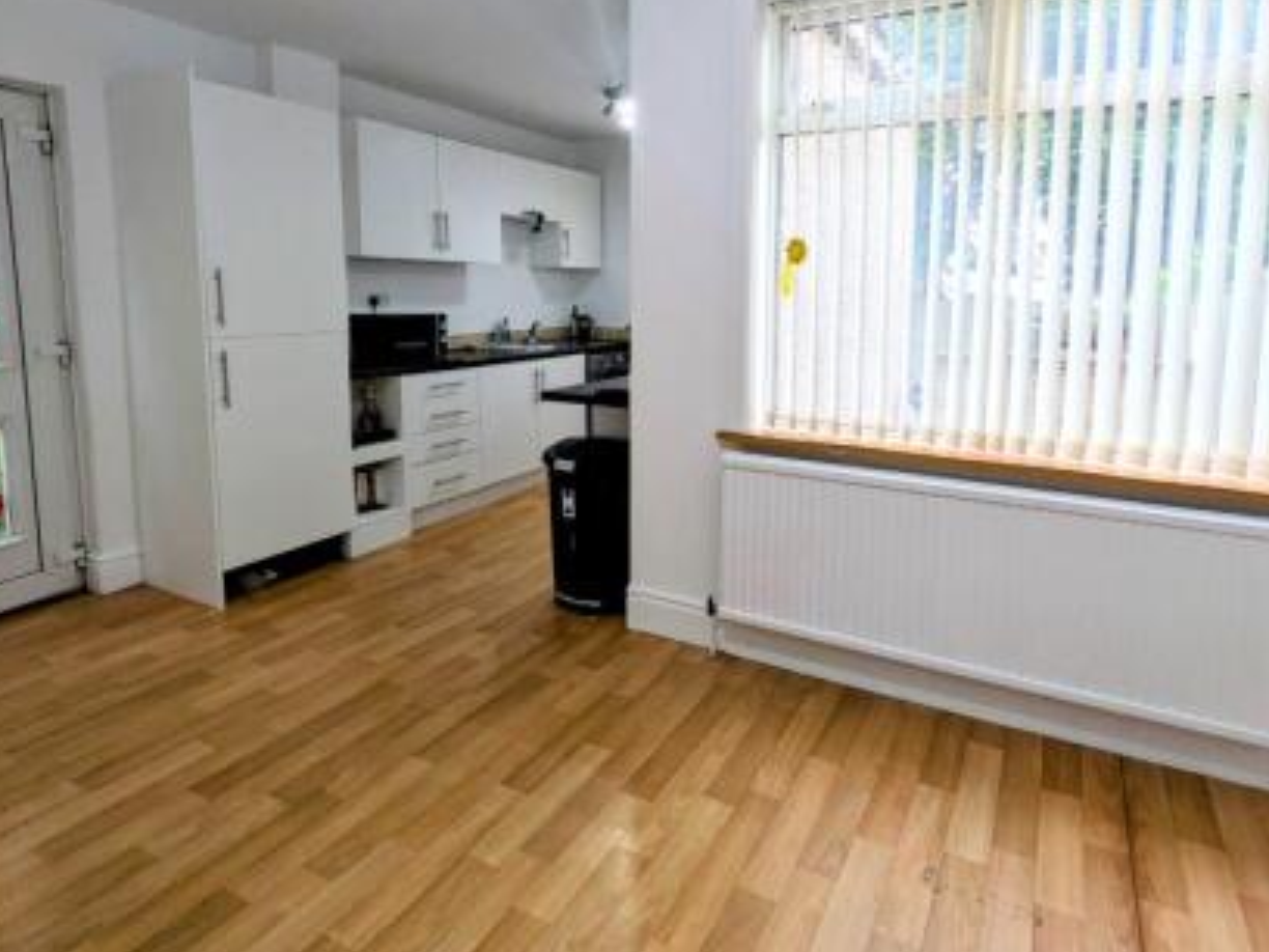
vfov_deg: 65.1
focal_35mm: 20
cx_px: 734
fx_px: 733
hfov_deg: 81.1
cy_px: 362
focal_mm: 1.83
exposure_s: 1/33.3
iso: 65
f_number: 2.2
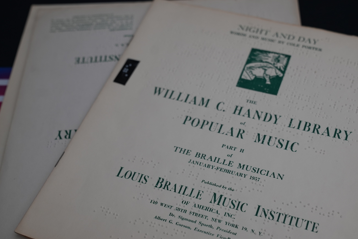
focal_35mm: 53
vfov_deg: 25.5
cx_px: 212
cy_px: 142
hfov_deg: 37.4
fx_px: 527
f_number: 4
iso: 500
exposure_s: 1/160
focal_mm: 43
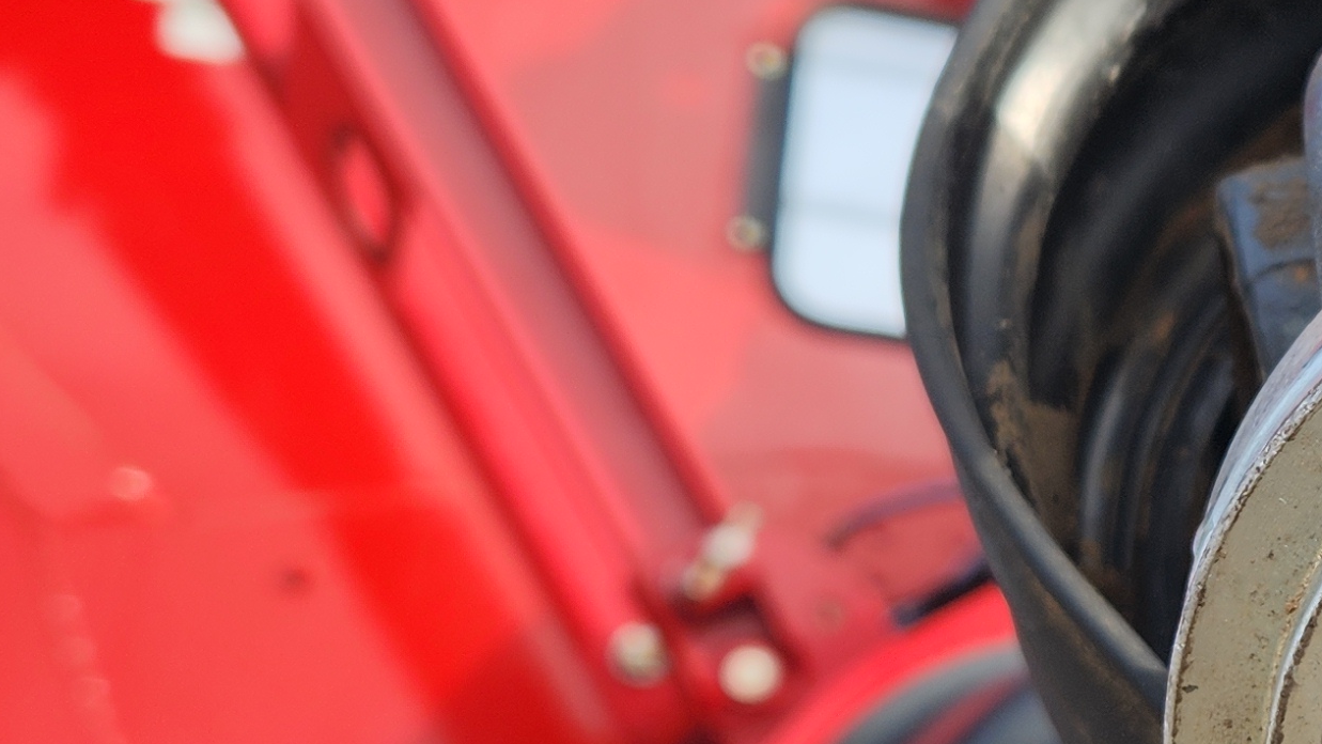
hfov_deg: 24.1
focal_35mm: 81
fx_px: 2840
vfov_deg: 14.9
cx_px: 1528
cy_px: 438
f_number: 1.8
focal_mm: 5.4
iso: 20
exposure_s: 1/834
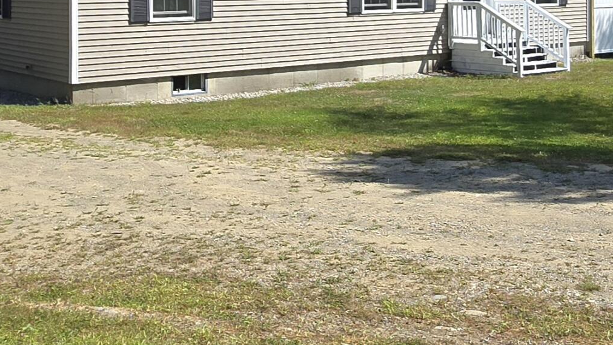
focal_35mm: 42
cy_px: -113
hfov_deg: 46.4
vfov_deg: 24.4
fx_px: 683
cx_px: 471
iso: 50
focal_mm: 2.2
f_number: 2.2
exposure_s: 1/2500
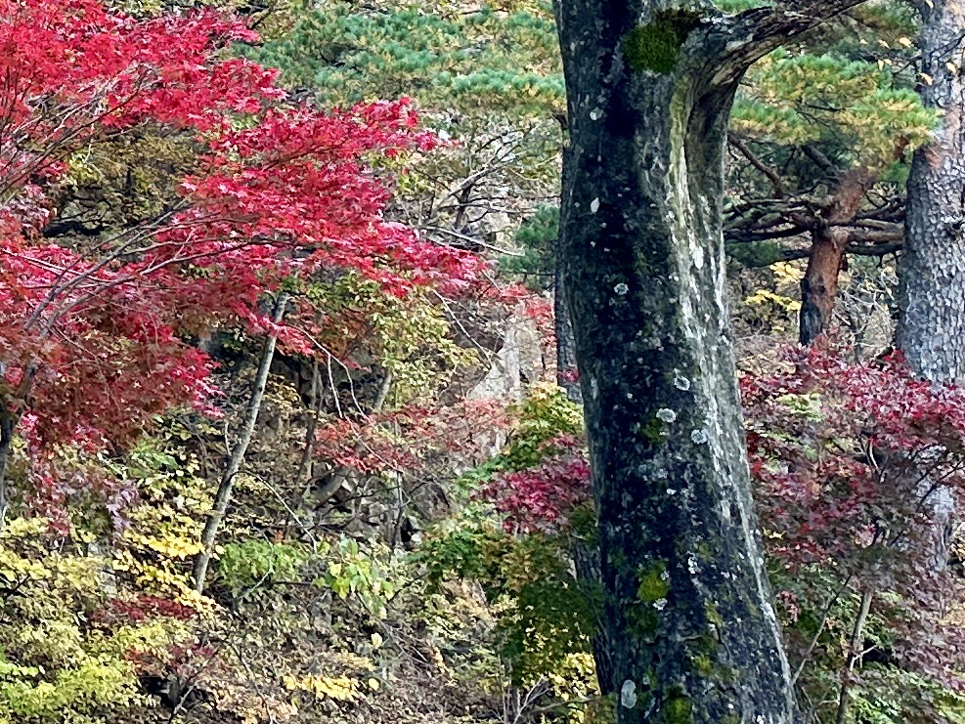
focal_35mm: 98
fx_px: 2733
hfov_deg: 18.8
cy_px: -238
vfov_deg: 14.4
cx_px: -232
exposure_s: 1/156
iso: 100
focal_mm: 6.86
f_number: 1.78
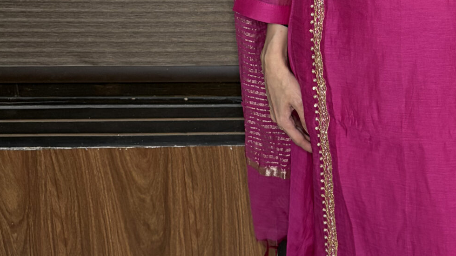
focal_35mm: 74
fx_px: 895
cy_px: 27
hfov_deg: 27.3
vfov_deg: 16.1
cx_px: 430
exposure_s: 1/50
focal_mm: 5.96
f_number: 1.6
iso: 160
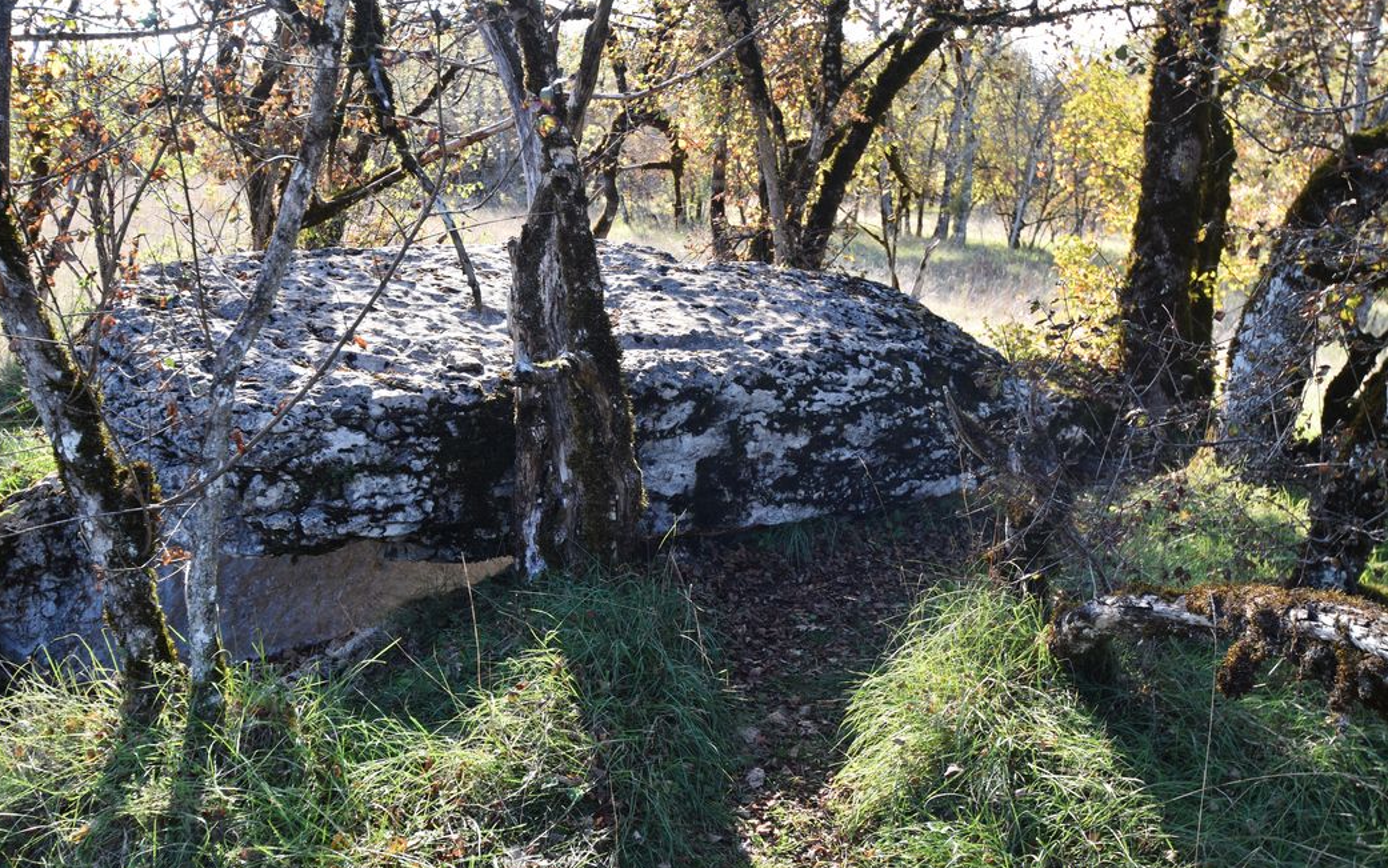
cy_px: 412
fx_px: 1400
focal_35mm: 37
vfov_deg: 34.4
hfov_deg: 52.7
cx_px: 691
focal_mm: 24
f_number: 6.3
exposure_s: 1/160
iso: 400
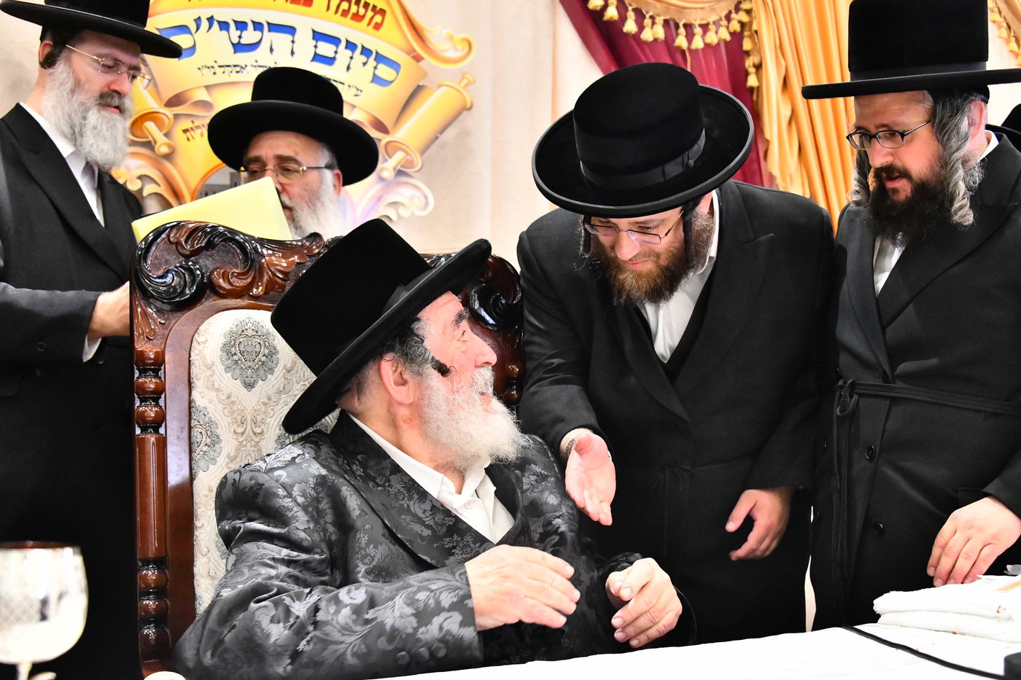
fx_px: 1191
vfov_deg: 31.9
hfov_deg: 46.4
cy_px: 340
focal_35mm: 42
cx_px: 510
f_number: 5
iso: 6400
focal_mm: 42
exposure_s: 1/200
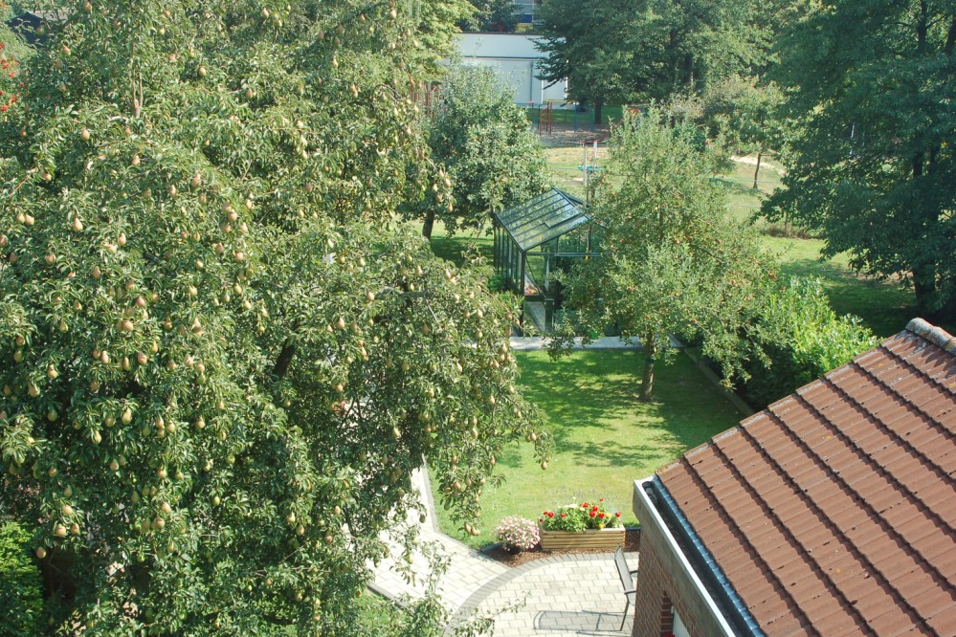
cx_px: 478
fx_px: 1142
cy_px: 317
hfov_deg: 45.4
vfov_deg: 31.2
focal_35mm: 43
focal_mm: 28
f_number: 9
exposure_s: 1/160
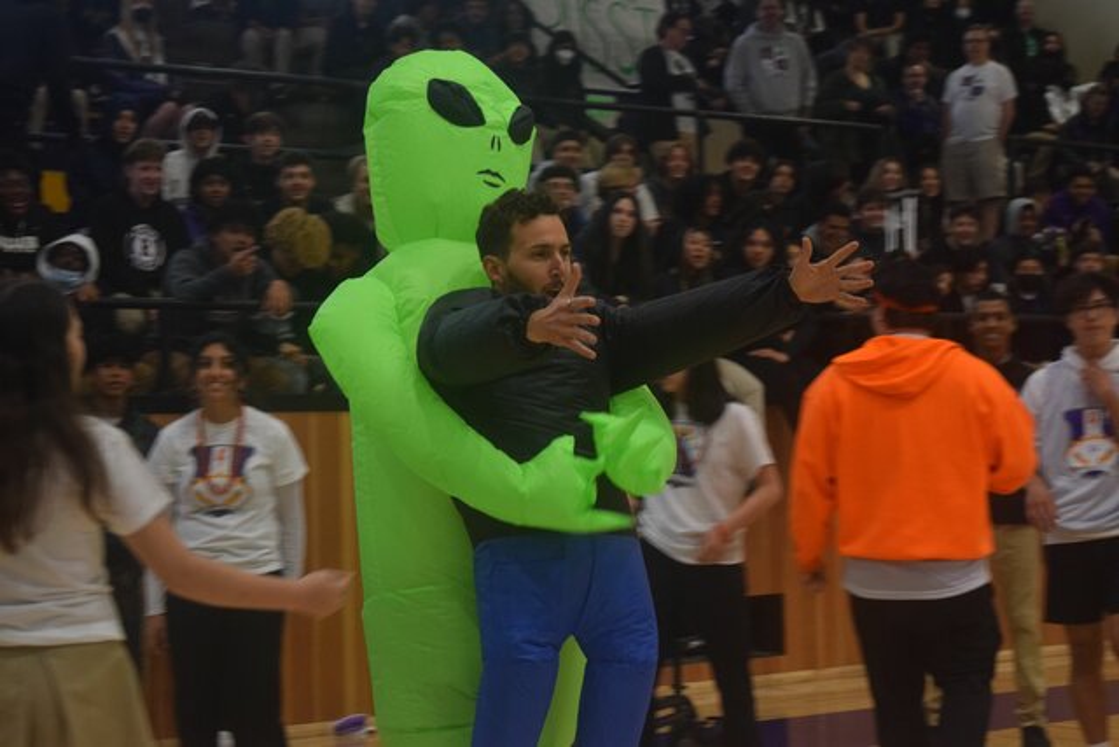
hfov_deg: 26.0
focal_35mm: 78
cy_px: 374
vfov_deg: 17.5
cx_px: 560
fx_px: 2425
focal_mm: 52
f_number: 5.6
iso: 800
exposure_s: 1/125
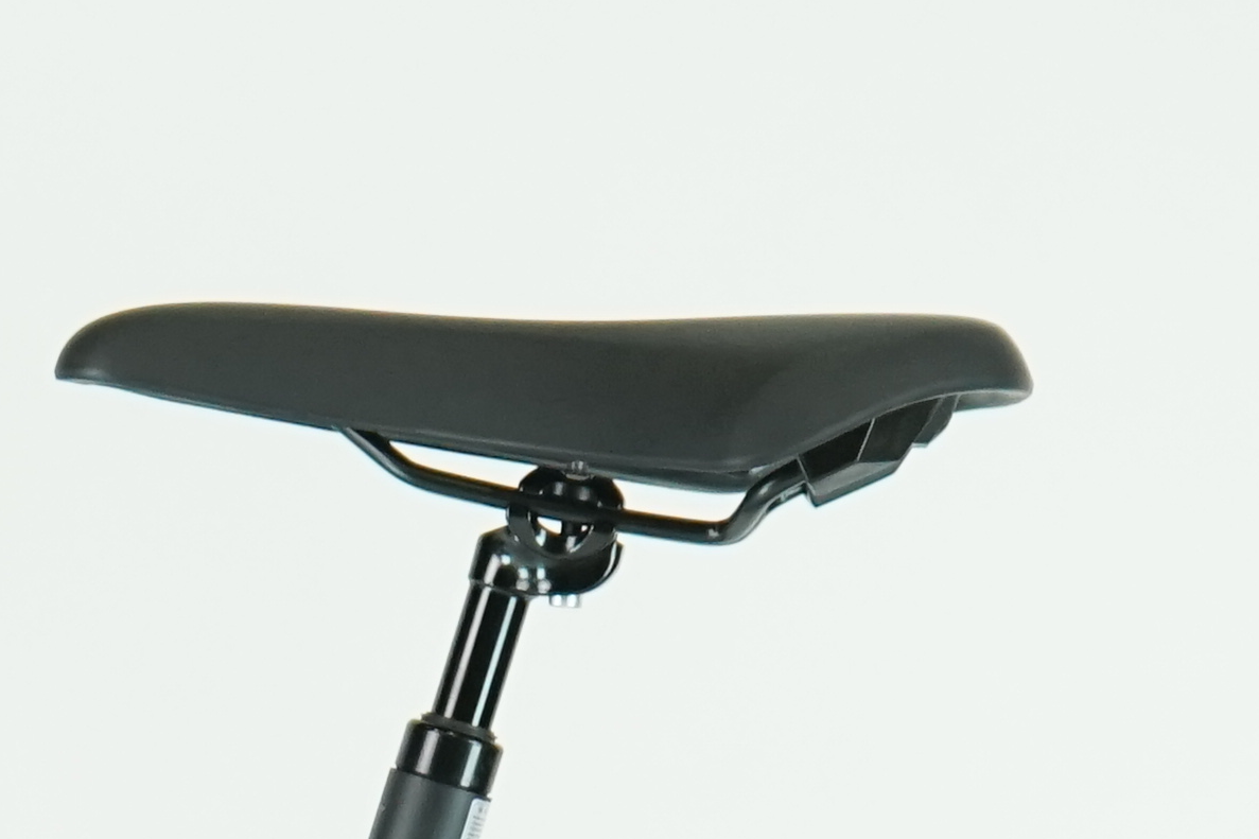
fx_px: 9371
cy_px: 1693
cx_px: -307
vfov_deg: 5.0
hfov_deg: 7.6
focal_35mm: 268
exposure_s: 1/200
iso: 1600
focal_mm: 53
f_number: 5.6
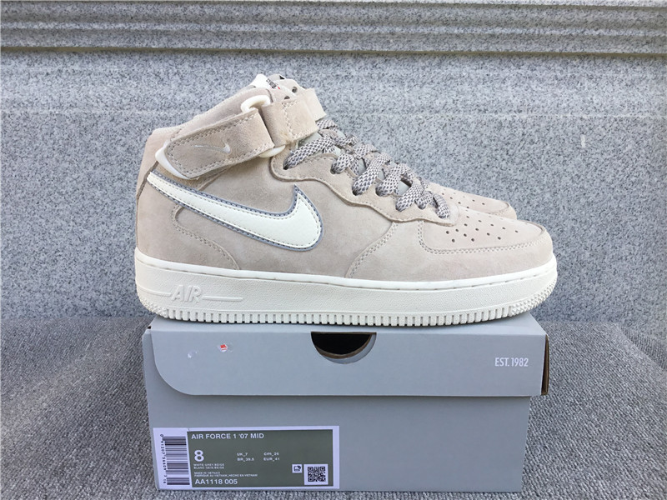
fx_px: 597
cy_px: 250
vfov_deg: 45.4
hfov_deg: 58.4
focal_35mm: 31
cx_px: 334
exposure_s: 1/240
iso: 25
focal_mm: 3.3
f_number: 2.4
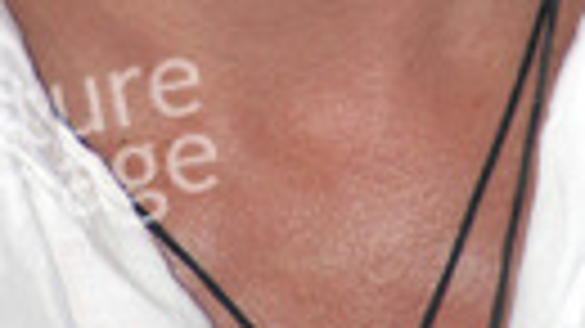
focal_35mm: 1214
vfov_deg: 1.0
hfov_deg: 1.8
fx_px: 18824
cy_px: -508
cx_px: 122
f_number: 5.6
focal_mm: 250
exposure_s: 1/125
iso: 640
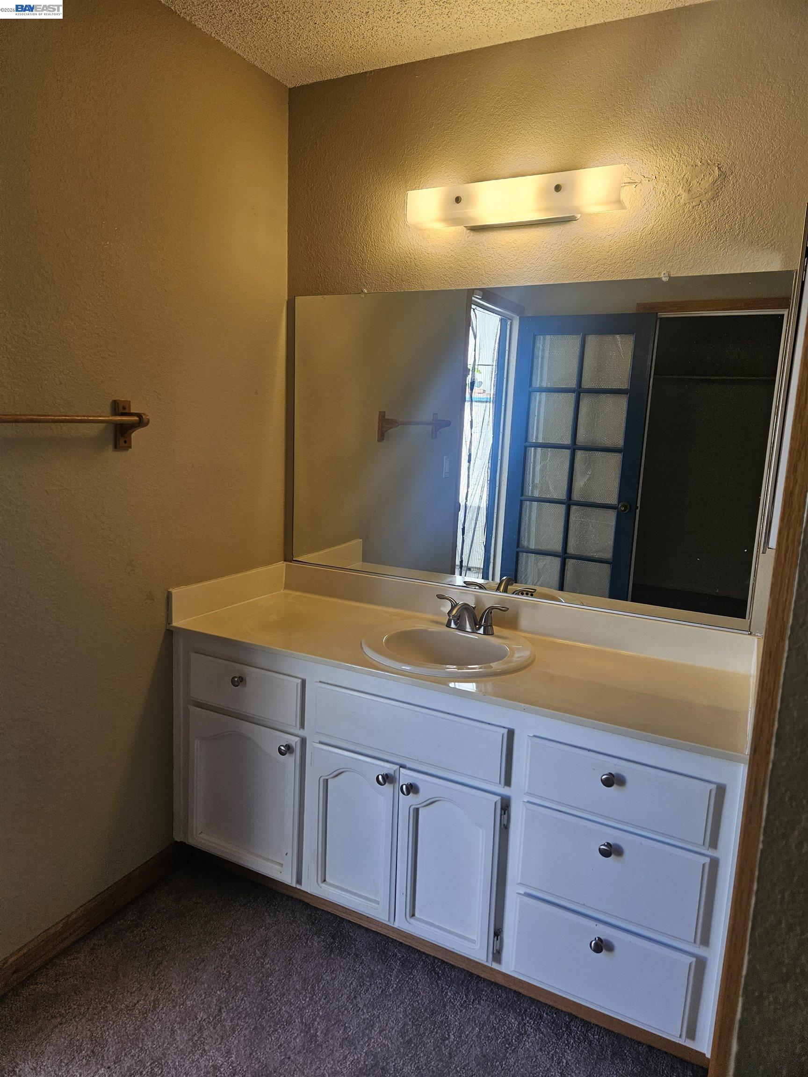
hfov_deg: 58.9
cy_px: 538
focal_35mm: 23
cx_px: 404
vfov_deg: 73.9
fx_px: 716
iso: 50
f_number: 1.8
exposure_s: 1/120
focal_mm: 5.4
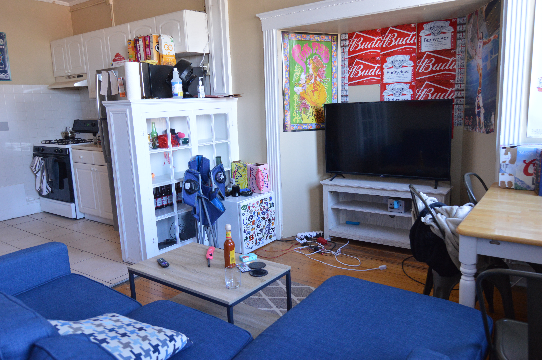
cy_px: 180
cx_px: 271
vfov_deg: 50.3
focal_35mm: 26
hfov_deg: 70.5
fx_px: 384
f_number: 4
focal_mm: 17
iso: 800
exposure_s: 1/60
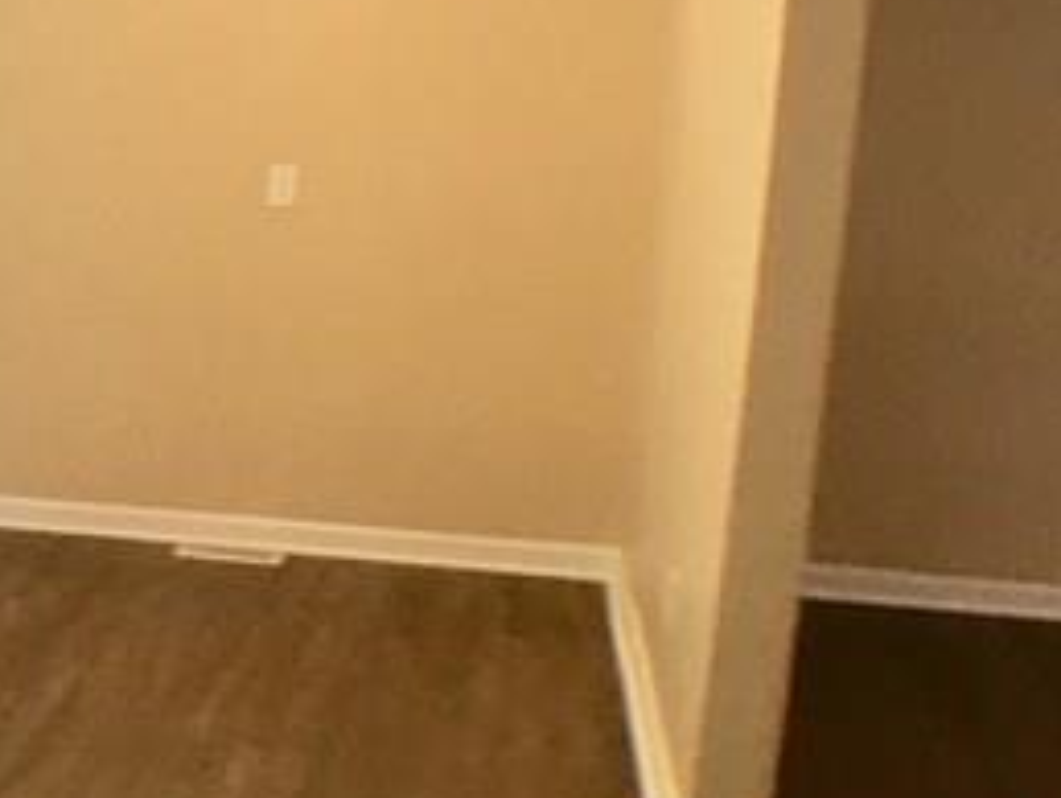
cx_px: -827
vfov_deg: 12.9
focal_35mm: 115
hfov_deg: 15.0
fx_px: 3528
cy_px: 592
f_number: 2.2
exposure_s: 1/33
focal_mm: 4.15
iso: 40
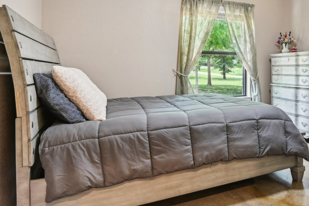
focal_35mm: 29
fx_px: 249
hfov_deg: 60.8
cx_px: 224
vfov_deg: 44.2
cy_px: 67
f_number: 8
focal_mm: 19
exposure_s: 1/6
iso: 400
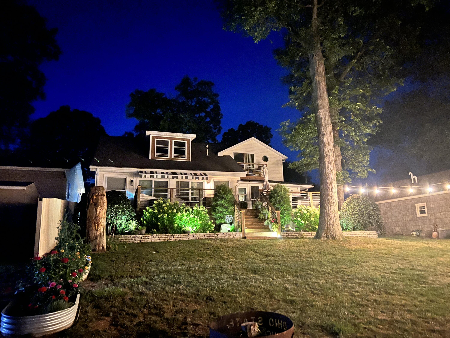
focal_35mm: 26
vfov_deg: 53.1
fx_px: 338
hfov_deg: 67.3
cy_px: 169
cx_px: 225
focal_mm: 5.7
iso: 1600
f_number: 1.5
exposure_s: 1/5
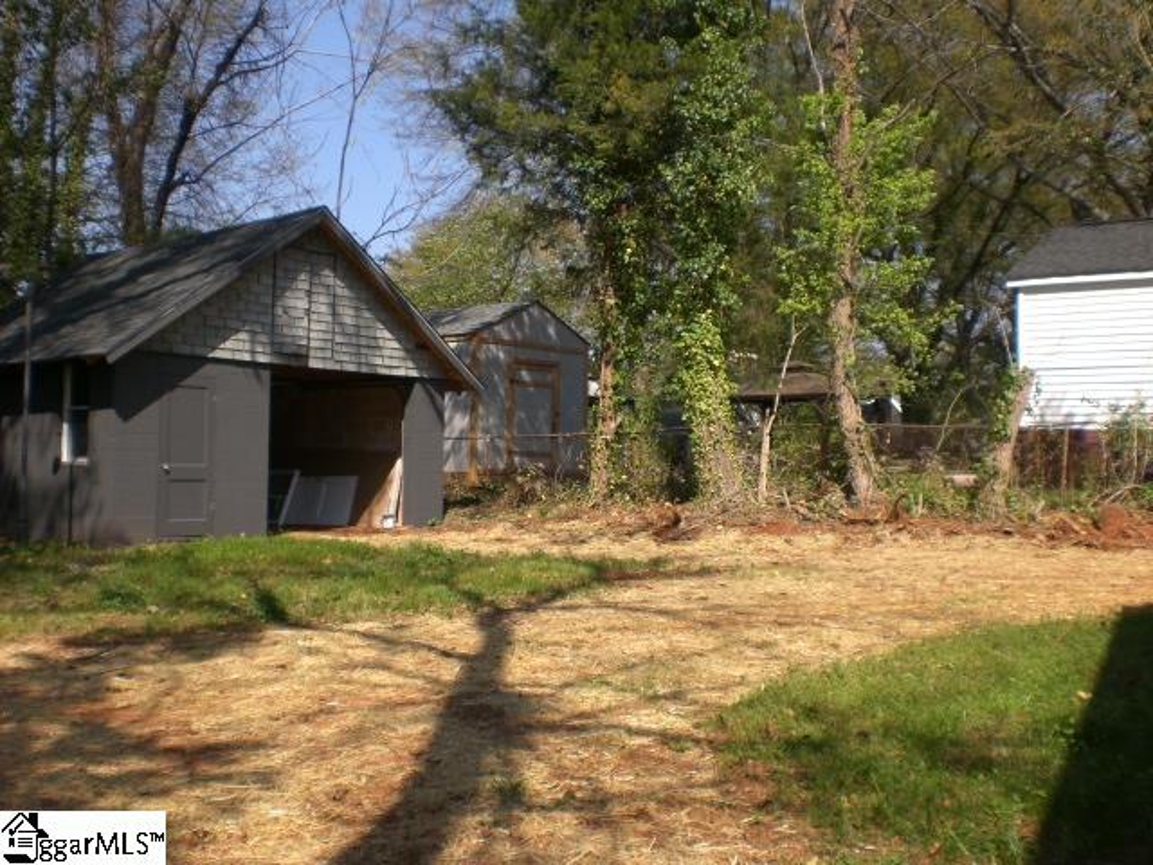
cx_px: 576
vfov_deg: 37.7
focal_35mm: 38
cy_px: 432
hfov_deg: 49.0
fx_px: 1266
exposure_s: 1/400
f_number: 4.4
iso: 50
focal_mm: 6.3
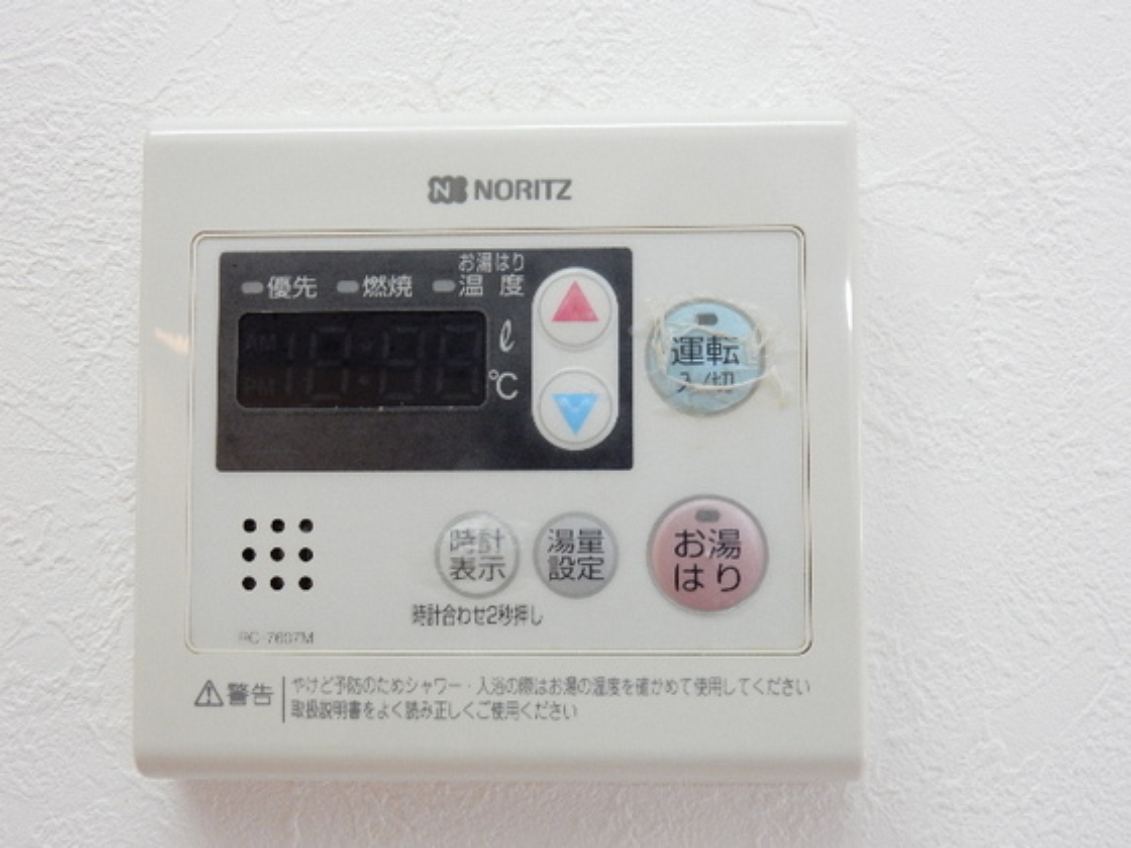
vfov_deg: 33.6
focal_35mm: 43
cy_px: 424
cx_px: 566
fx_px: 1405
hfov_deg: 43.9
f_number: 4.2
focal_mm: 7.6
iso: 400
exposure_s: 1/25
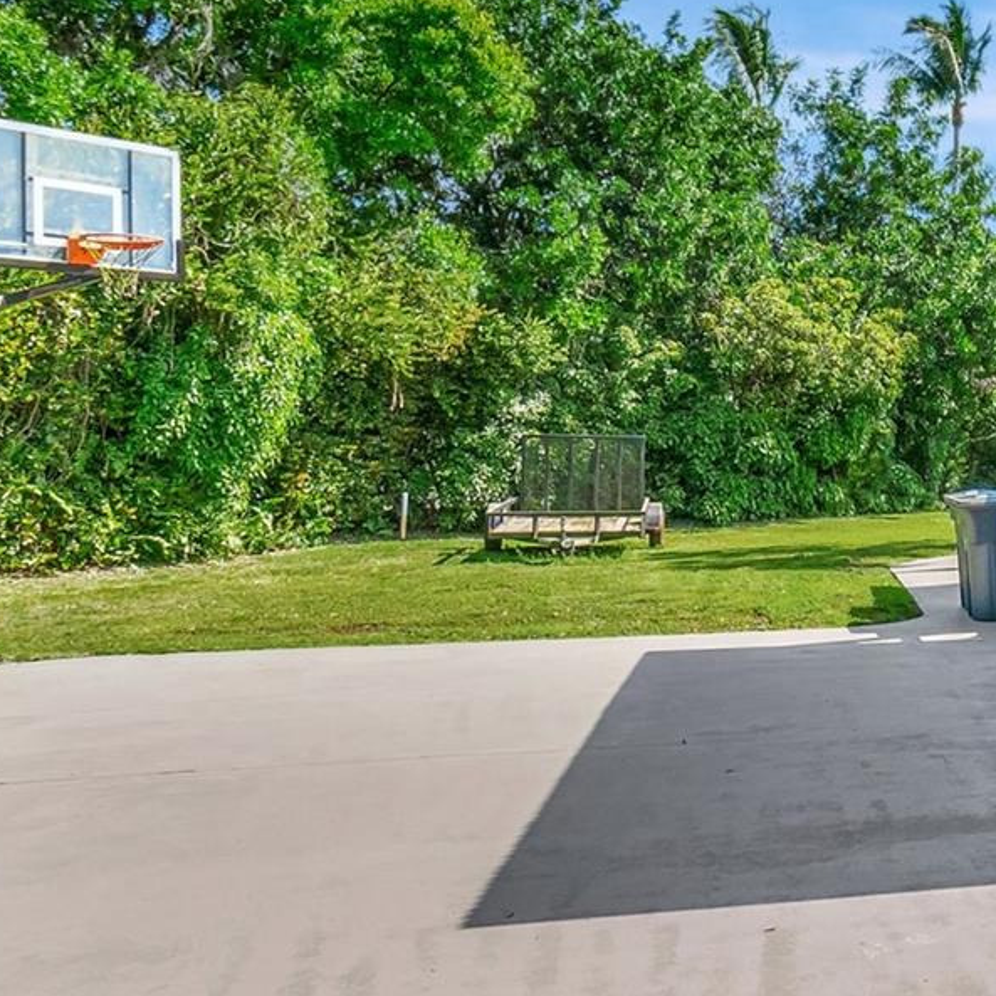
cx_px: 1240
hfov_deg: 31.2
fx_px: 1432
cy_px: 478
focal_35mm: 44
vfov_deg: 38.3
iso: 500
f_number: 8
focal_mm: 10
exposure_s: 1/1600
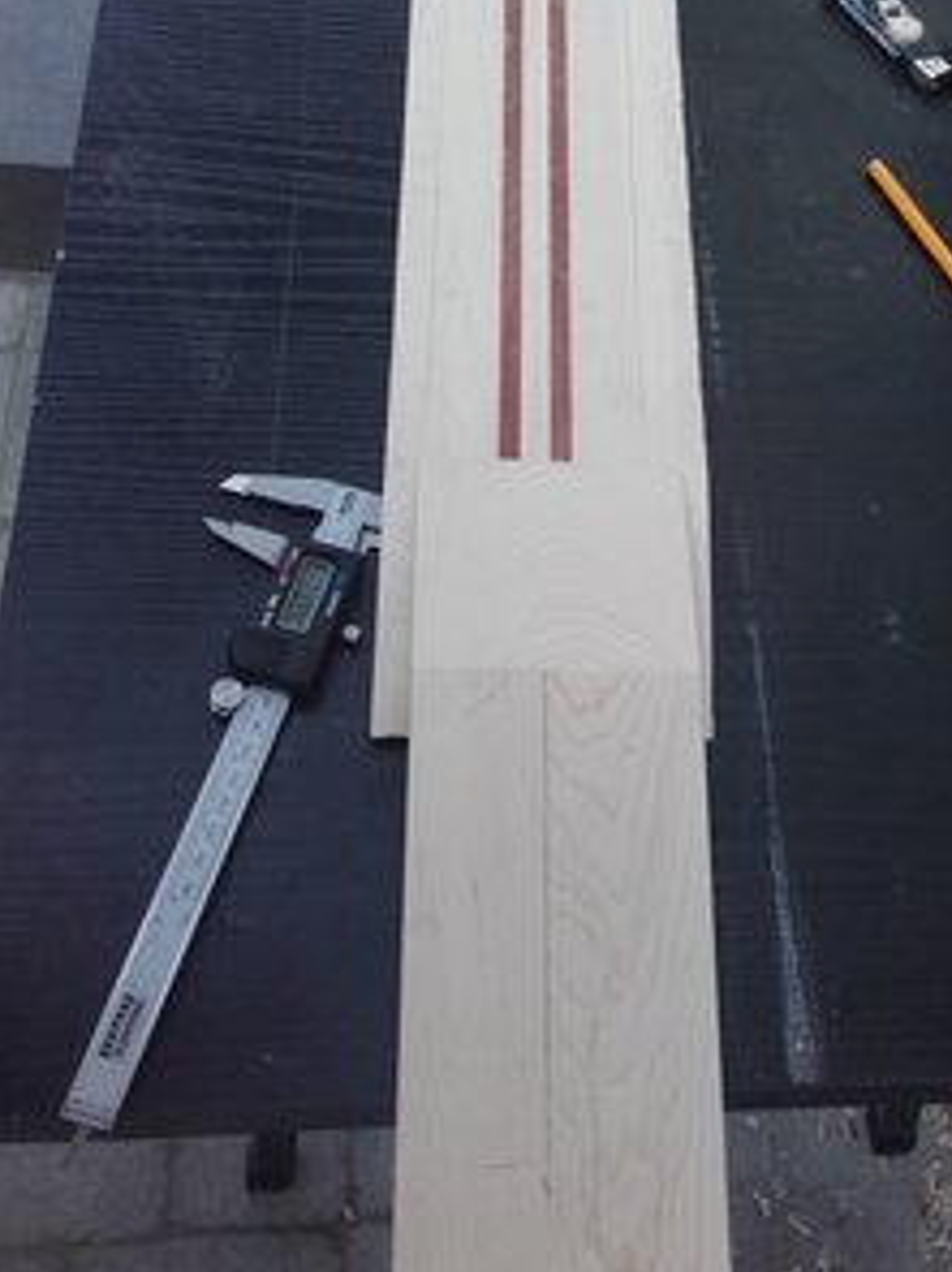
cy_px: 492
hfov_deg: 34.0
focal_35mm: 42
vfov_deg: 44.5
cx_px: 642
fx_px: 1541
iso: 50
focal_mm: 3.31
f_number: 2.2
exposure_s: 1/560
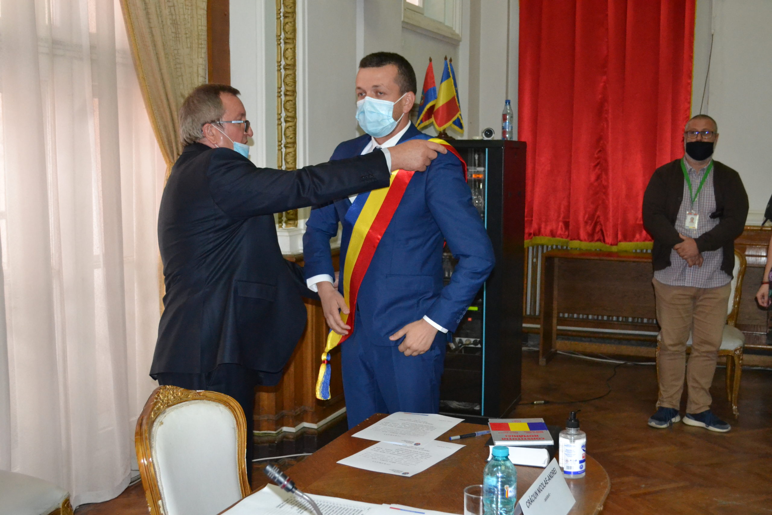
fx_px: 965
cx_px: 386
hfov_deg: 43.6
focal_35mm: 45
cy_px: 258
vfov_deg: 29.9
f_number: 4.5
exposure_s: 1/60
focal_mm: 30
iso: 3200
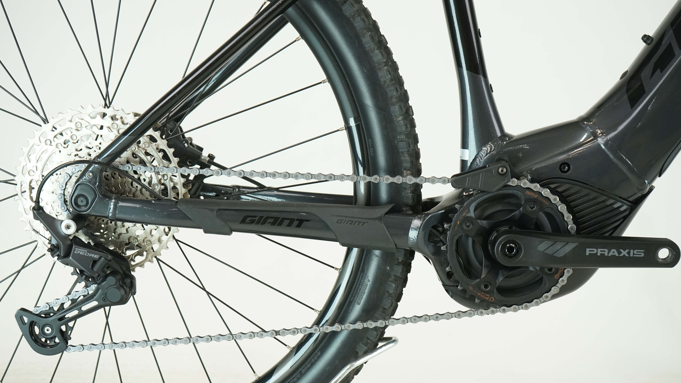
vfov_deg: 24.4
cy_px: 213
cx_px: 345
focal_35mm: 49
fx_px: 885
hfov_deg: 42.1
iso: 1600
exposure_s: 1/200
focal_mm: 46
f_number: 5.6
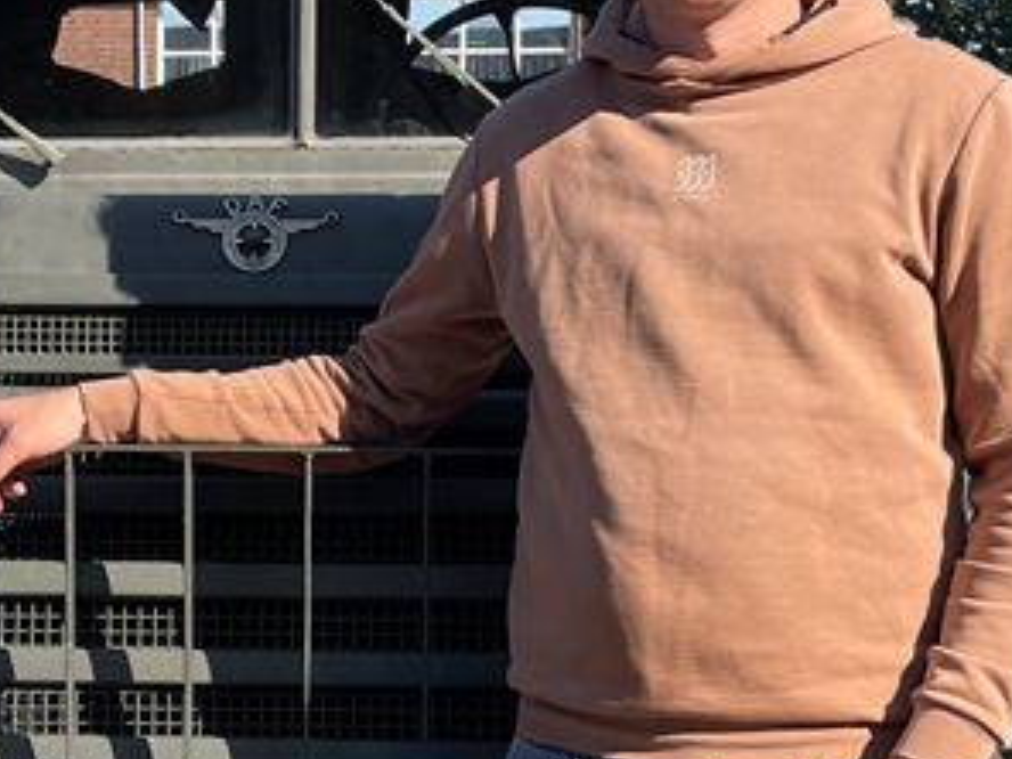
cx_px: 181
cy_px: 643
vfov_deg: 16.3
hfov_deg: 21.5
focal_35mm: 90
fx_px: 2631
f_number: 1.6
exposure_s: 1/1887
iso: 32
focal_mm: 4.2
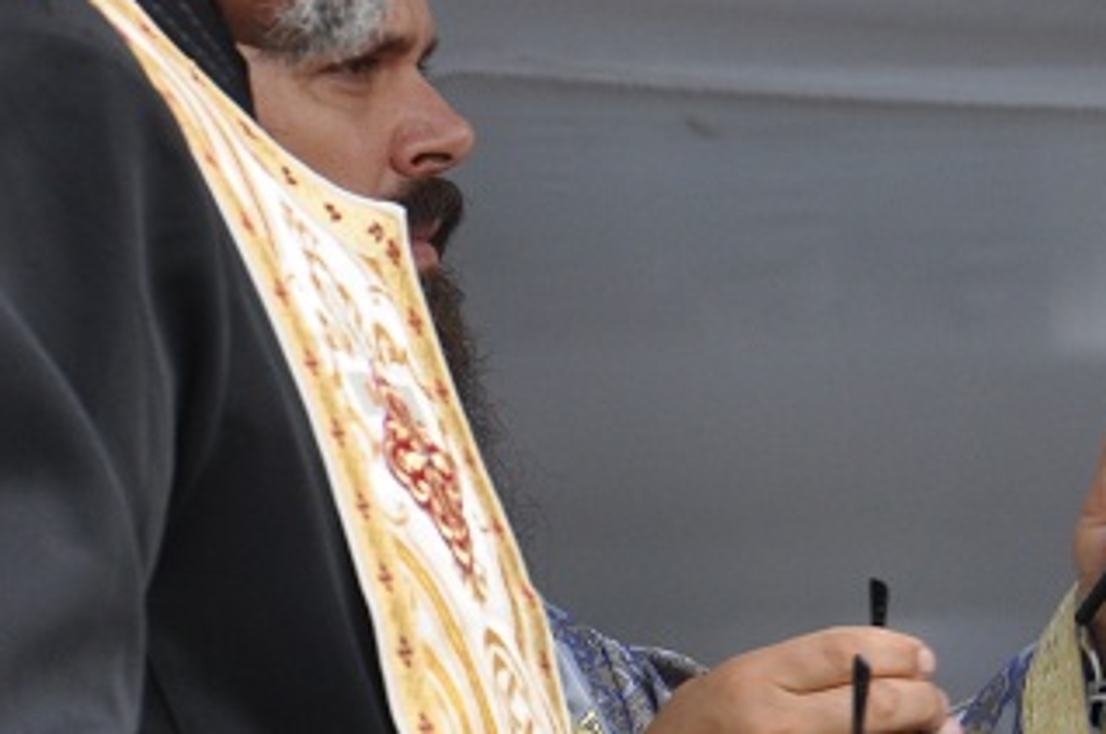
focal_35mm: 396
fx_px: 12147
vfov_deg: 3.5
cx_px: 1214
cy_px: 398
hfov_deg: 5.2
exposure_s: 1/250
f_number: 5.3
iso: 250
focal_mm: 70
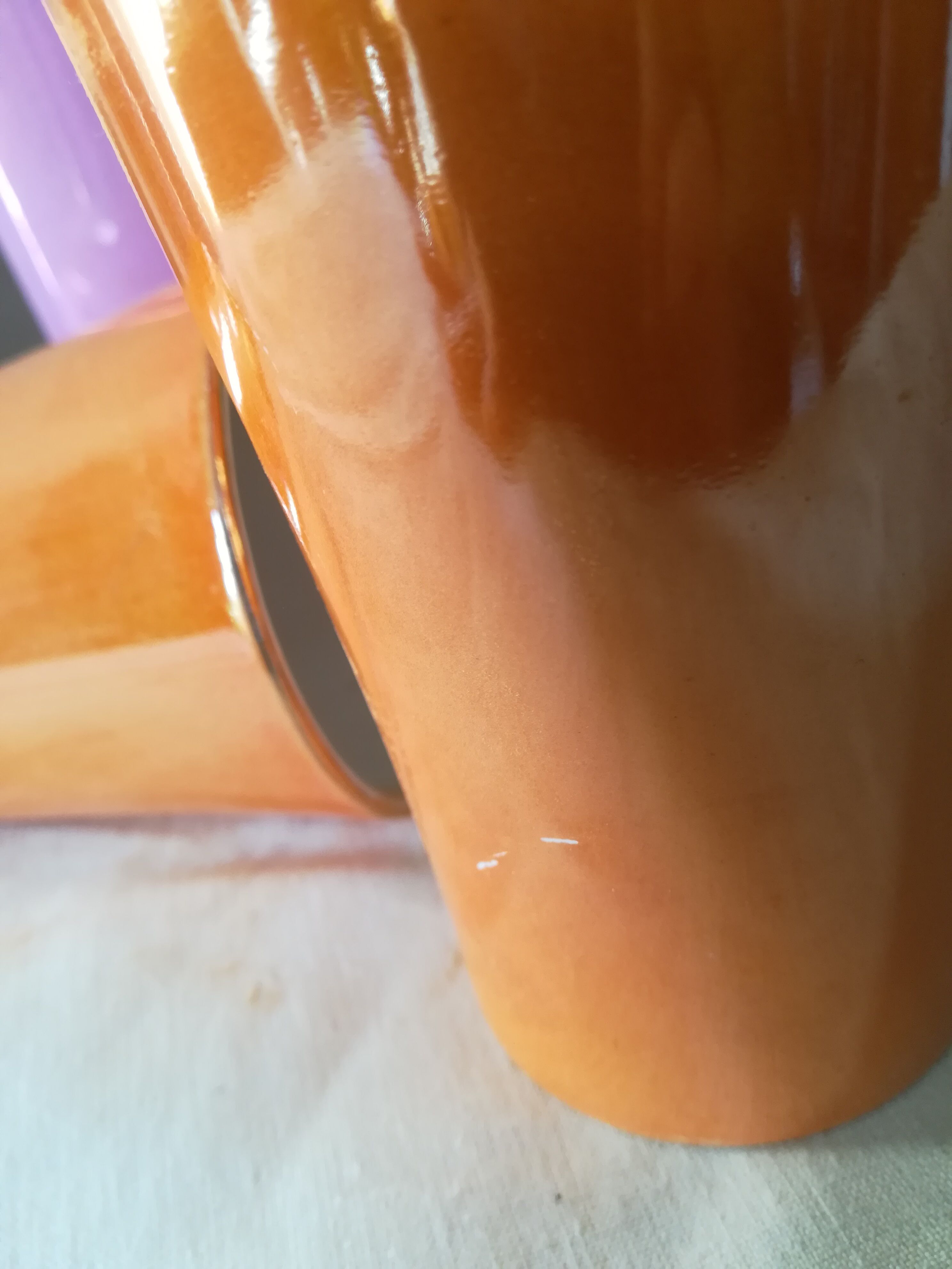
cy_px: 634
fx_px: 953
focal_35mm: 26
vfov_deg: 67.3
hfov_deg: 53.1
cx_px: 476
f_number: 2.2
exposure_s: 1/30
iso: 125
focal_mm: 3.83
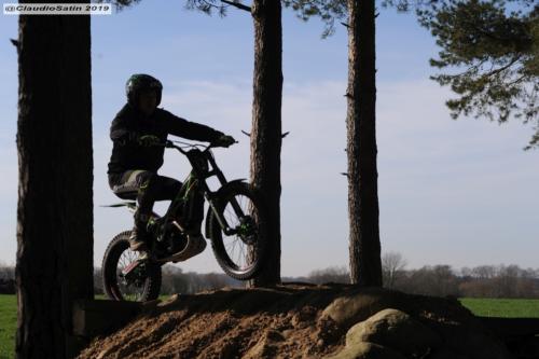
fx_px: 1197
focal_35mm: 80
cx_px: 270
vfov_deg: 17.1
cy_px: 180
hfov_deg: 25.4
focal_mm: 80
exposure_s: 1/1600
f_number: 6.3
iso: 250
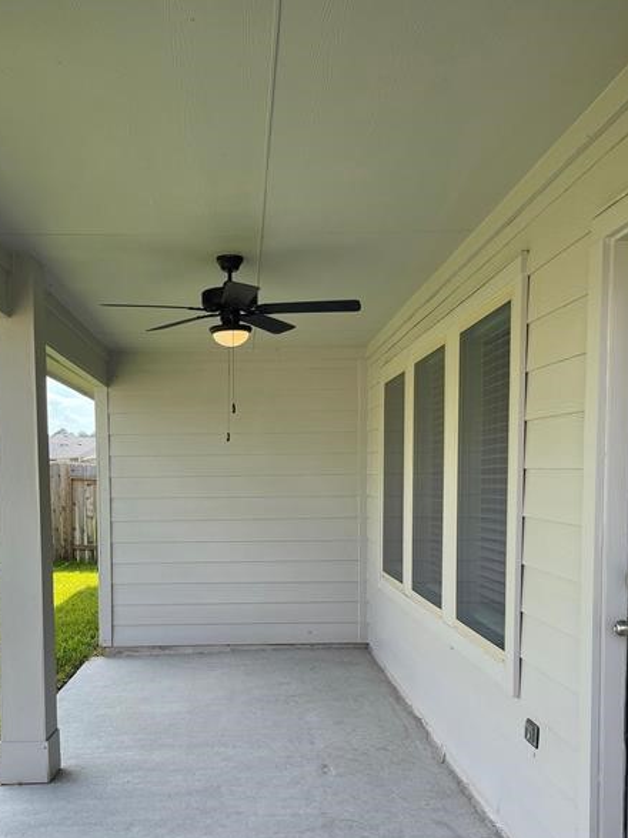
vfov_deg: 53.2
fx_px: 823
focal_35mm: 34
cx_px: 253
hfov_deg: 41.6
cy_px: 535
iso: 32
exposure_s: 1/842
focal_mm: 5.1
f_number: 1.6
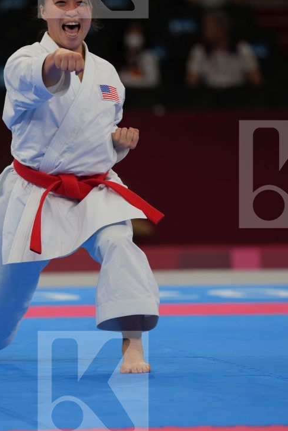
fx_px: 3958
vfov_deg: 6.2
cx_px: 93
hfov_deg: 4.2
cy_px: 174
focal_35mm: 330
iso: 200
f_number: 2.8
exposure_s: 1/500
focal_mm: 200
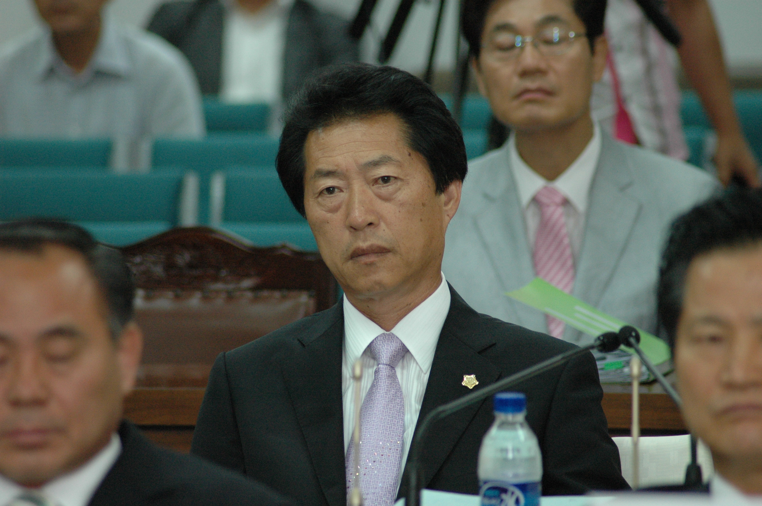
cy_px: 253
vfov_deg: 3.8
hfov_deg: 5.7
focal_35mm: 360
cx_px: 381
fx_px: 7613
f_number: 5.3
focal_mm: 240
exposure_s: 1/60
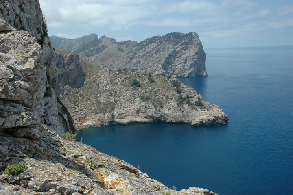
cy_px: 98
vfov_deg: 36.9
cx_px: 146
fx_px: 293
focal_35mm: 36
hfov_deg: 53.1
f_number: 10
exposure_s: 1/400
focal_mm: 24
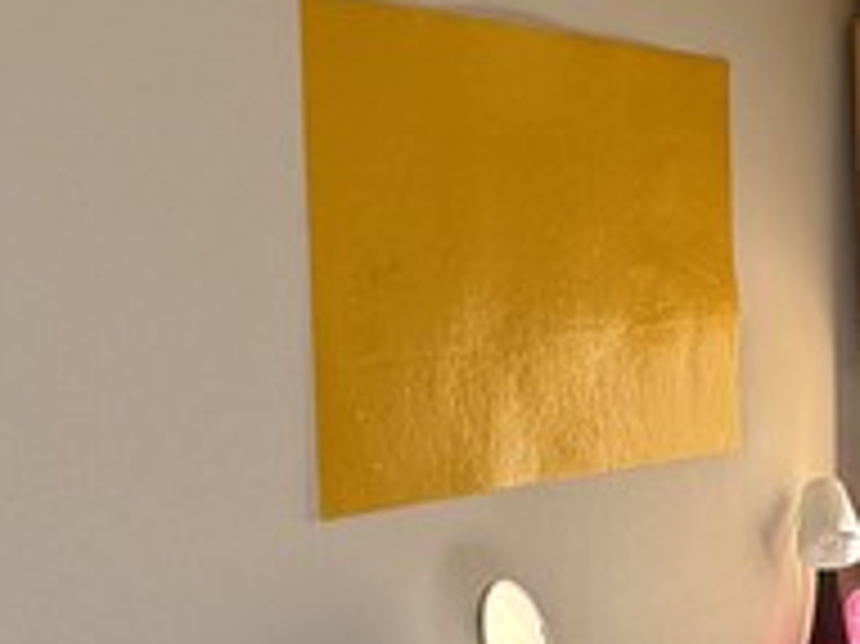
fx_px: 1862
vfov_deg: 19.6
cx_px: 779
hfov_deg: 25.2
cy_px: 351
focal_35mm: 75
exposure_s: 1/412
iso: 40
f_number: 2.2
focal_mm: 2.22
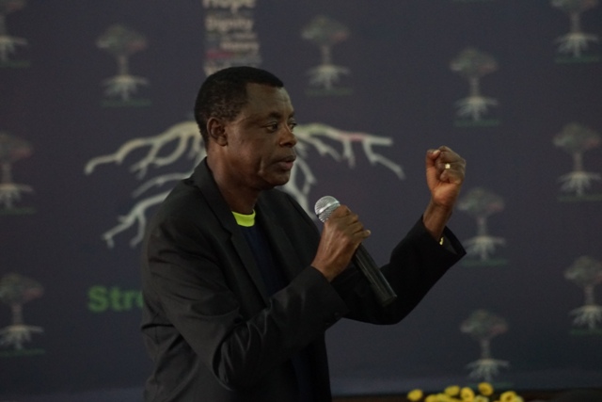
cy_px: 201
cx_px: 301
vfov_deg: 5.7
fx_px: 4014
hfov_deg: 8.6
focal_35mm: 240
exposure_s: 1/100
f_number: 5.6
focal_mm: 160
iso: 2500
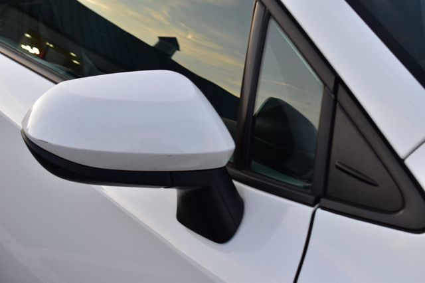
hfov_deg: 29.9
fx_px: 796
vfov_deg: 20.1
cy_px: 142
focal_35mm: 68
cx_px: 212
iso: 400
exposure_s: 1/40
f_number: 7.1
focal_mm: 45
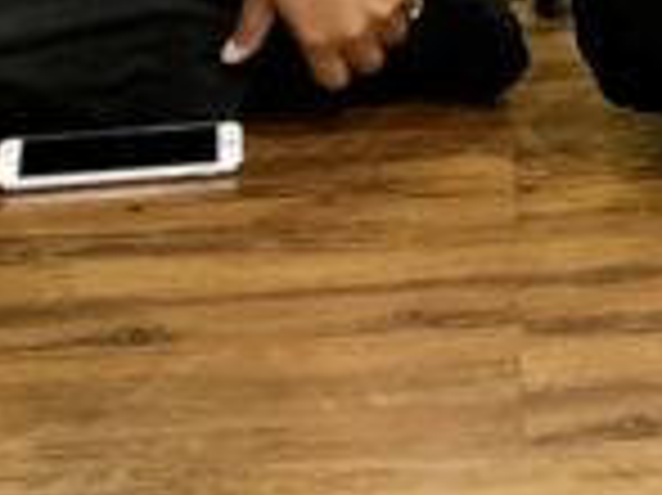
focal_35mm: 181
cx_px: 892
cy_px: -904
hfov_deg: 10.7
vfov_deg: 7.4
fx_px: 3459
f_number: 1.5
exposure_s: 1/50
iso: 250
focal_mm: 5.7
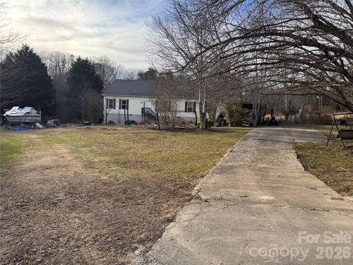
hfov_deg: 71.6
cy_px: 132
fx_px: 245
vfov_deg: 56.8
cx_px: 176
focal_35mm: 24
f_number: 1.78
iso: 80
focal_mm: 6.76
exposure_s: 1/1094
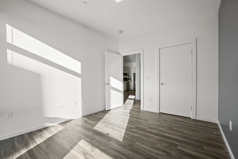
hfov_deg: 100.4
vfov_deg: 77.3
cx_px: 119
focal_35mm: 15
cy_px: 80
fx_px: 99
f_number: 11
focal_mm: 10
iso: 500
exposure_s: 1/30
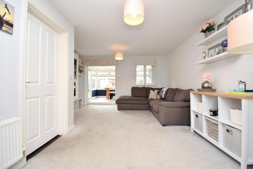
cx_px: 126
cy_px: 84
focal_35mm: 15
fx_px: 105
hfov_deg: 100.4
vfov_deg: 77.4
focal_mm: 10
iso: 560
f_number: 5
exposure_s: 1/200
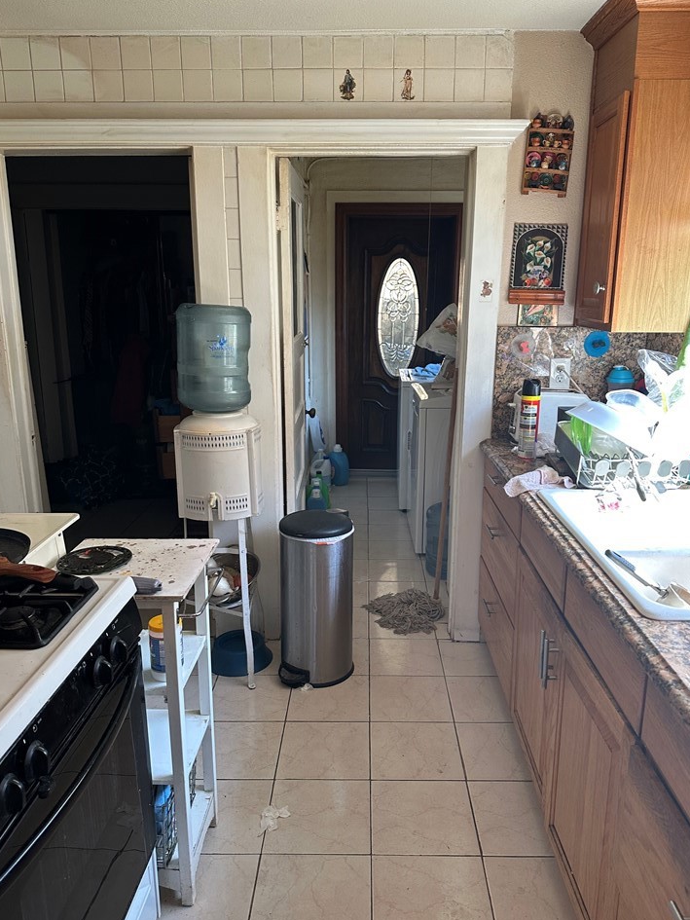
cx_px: 366
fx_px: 691
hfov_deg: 53.0
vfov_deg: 67.3
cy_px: 459
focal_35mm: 26
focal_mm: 6.86
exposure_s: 1/120
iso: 160
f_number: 1.78
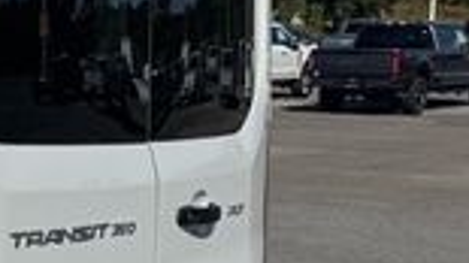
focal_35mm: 108
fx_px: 1342
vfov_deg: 11.2
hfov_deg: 15.9
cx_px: -445
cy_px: 178
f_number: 1.78
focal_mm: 6.76
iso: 80
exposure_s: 1/12346
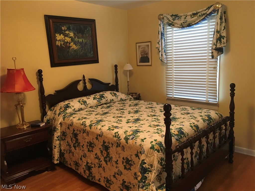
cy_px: 96
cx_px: 128
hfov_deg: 61.7
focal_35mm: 29
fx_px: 214
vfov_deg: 48.2
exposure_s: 1/24
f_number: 2.2
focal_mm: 4.15
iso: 200
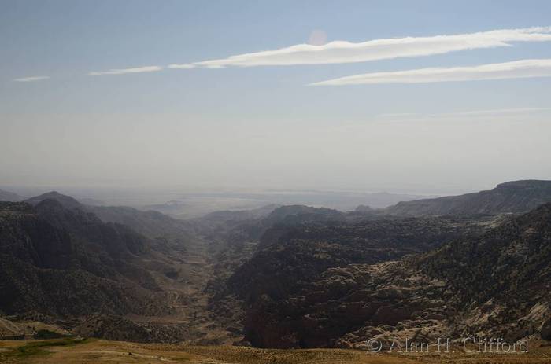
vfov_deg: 32.8
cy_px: 182
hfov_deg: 48.0
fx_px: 618
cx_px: 276
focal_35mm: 40
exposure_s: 1/125
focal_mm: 27
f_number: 11
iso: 125
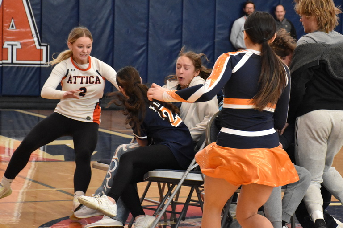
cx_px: 222
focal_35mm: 160
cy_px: 100
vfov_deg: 8.6
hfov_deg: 12.8
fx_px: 1524
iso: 6400
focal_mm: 80
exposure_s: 1/500
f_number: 5.3
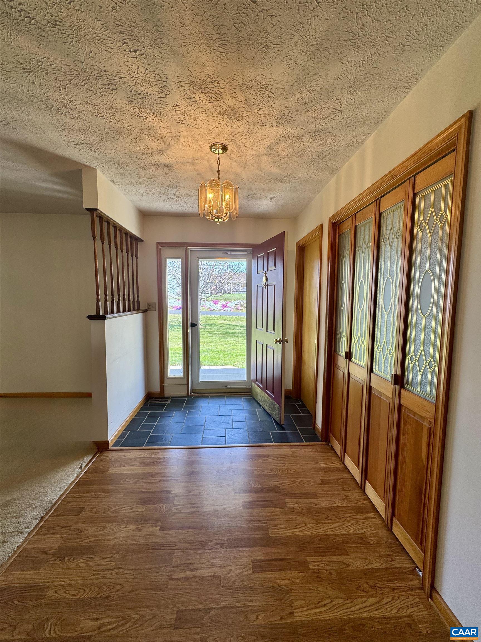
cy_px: 321
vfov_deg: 102.1
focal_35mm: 14
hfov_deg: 85.7
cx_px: 240
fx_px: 259
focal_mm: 2.22
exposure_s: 1/120
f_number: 2.2
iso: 50
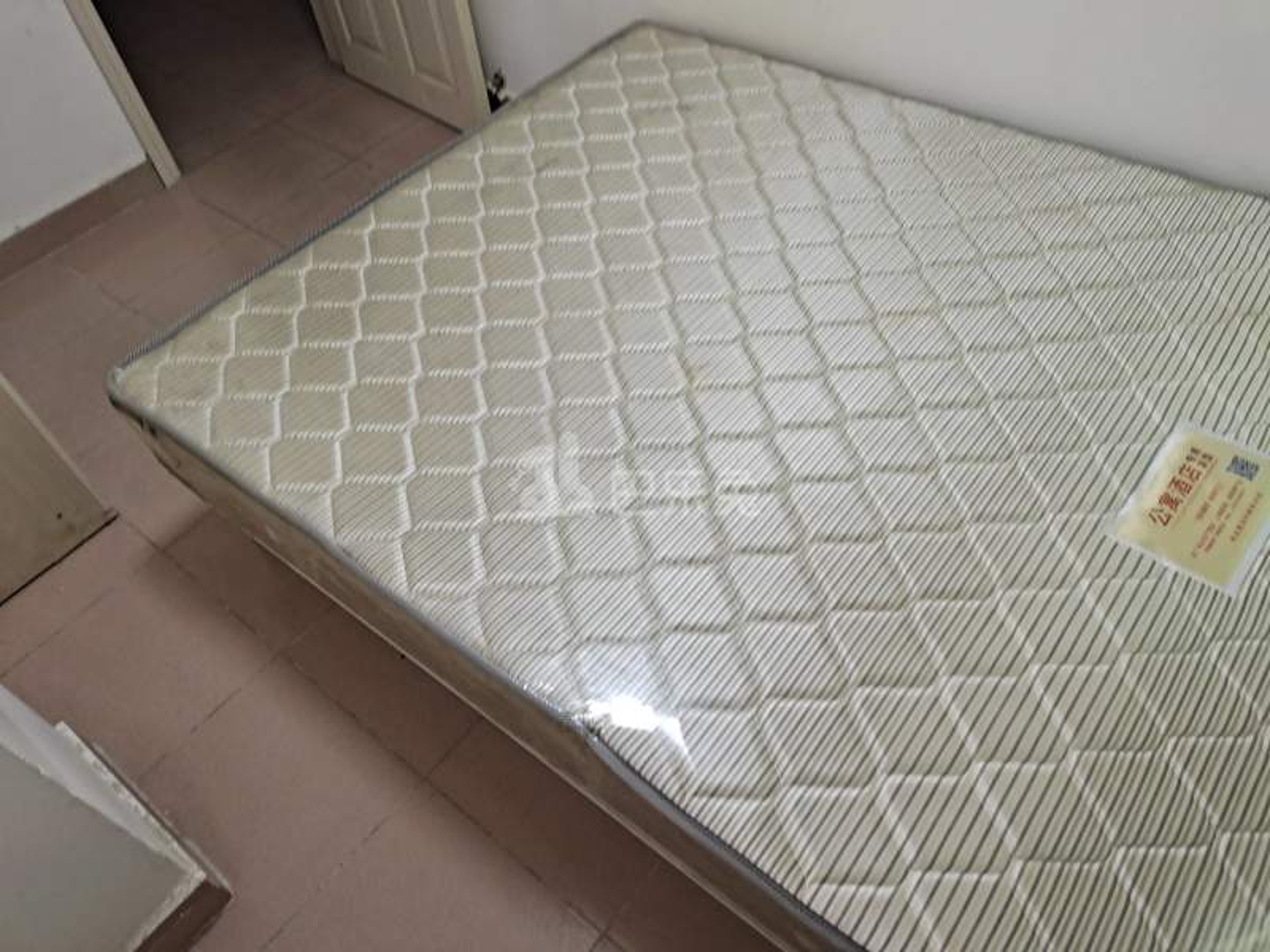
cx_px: 635
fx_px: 807
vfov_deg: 61.1
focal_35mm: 22
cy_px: 476
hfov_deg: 76.4
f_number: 1.79
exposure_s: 1/33
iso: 337
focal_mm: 4.71
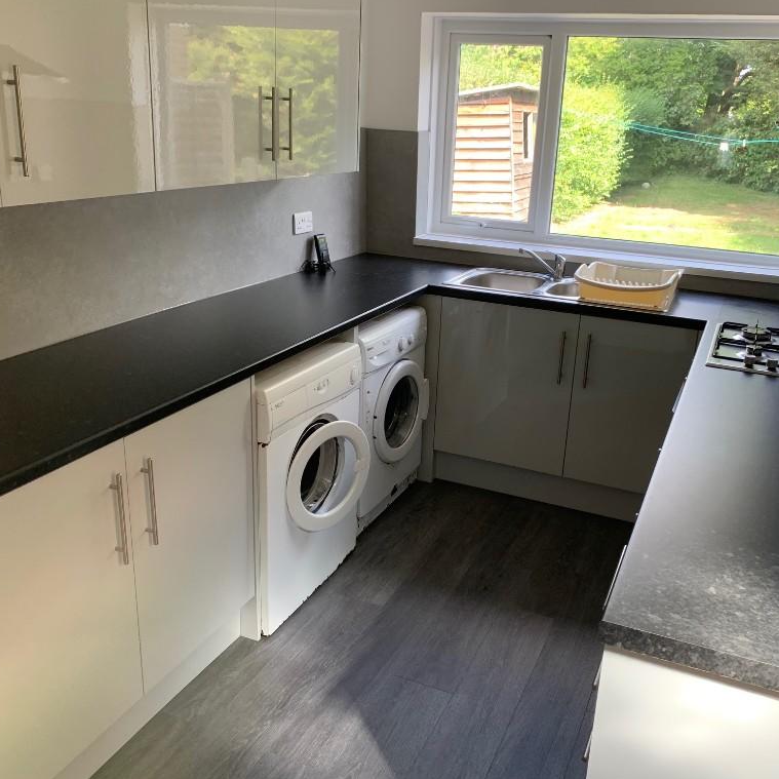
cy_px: 388
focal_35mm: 31
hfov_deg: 52.4
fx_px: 789
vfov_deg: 52.5
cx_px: 443
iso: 80
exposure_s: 1/121
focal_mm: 4.25
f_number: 1.8
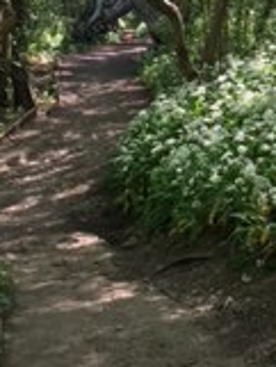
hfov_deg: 12.7
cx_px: 299
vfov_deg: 16.8
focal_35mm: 115
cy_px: 25
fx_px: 1221
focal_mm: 4.15
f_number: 2.2
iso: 40
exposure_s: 1/100
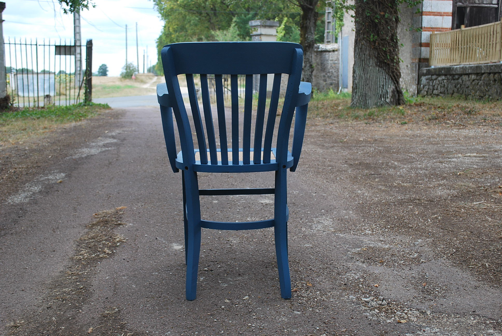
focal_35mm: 44
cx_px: 251
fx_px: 607
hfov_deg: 44.9
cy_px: 168
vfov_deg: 30.9
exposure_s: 1/125
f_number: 5.6
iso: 140
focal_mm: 29
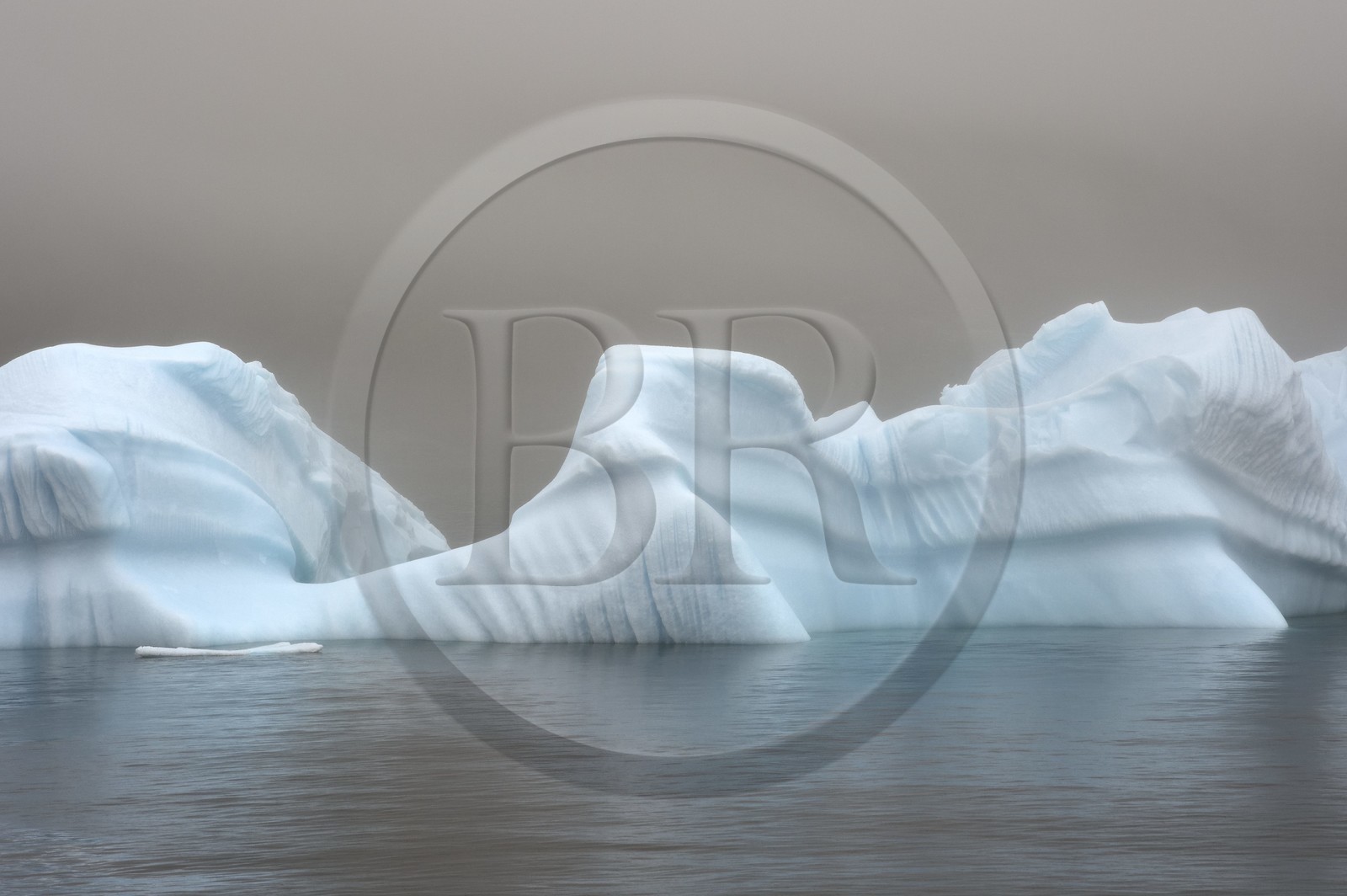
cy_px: 448
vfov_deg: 6.9
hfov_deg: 10.3
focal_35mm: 200
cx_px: 674
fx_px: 7477
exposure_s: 1/250
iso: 400
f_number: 11
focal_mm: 200
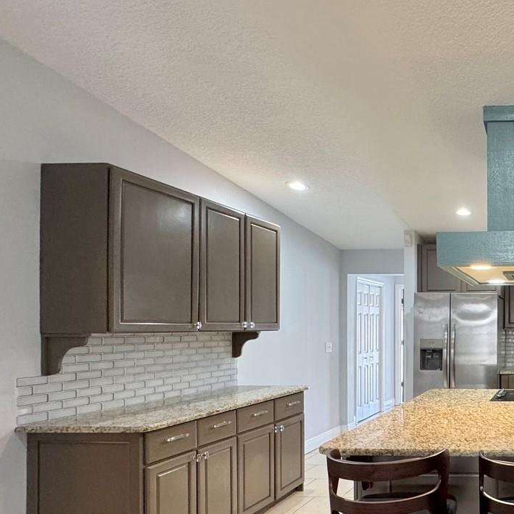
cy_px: 326
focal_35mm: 28
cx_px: 540
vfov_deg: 56.5
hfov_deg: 45.8
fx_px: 470
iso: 250
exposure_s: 1/60
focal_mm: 2.22
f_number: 2.2
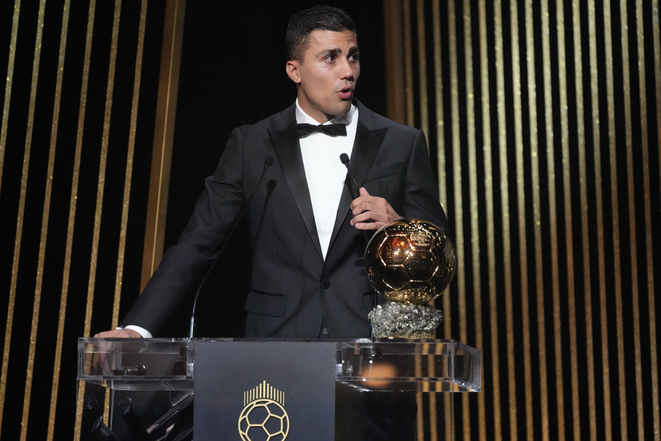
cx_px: 330
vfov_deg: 4.2
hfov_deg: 6.3
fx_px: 6004
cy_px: 220
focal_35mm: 327
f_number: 5.6
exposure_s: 1/400
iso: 8000
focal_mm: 327
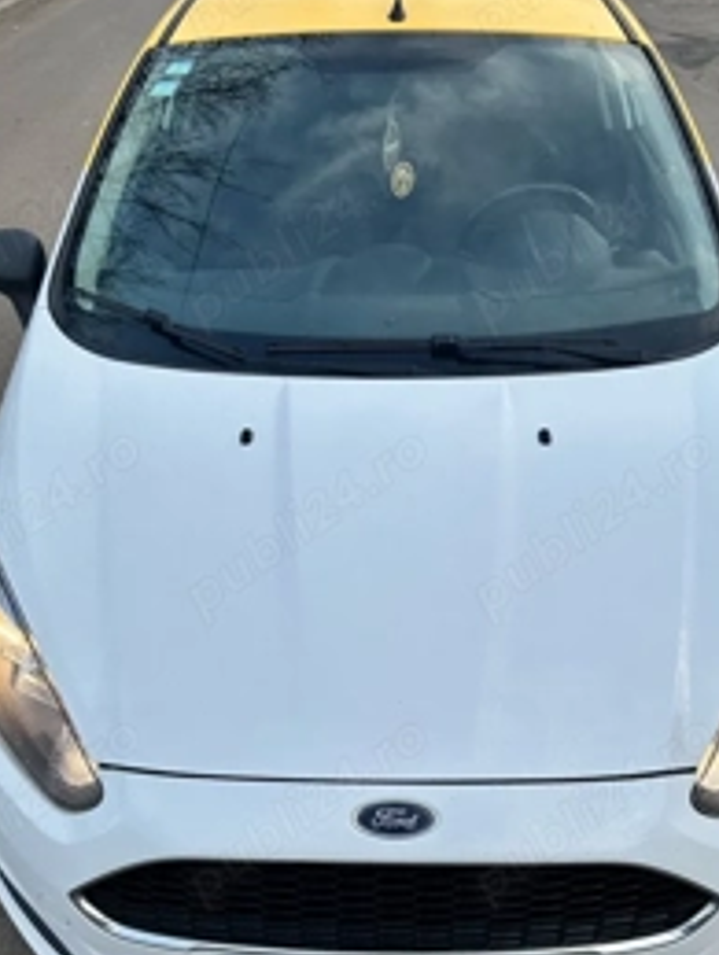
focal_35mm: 37
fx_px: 1022
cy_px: 568
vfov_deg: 49.8
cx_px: 380
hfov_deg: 38.7
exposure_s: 1/989
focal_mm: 6.86
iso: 80
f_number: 1.78
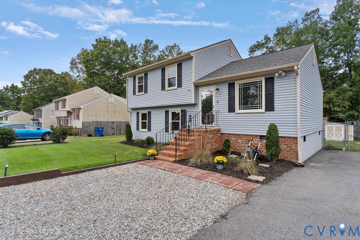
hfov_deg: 89.9
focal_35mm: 18
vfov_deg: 67.3
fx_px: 180
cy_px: 114
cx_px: 190
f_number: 8
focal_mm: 17
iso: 640
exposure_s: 1/200
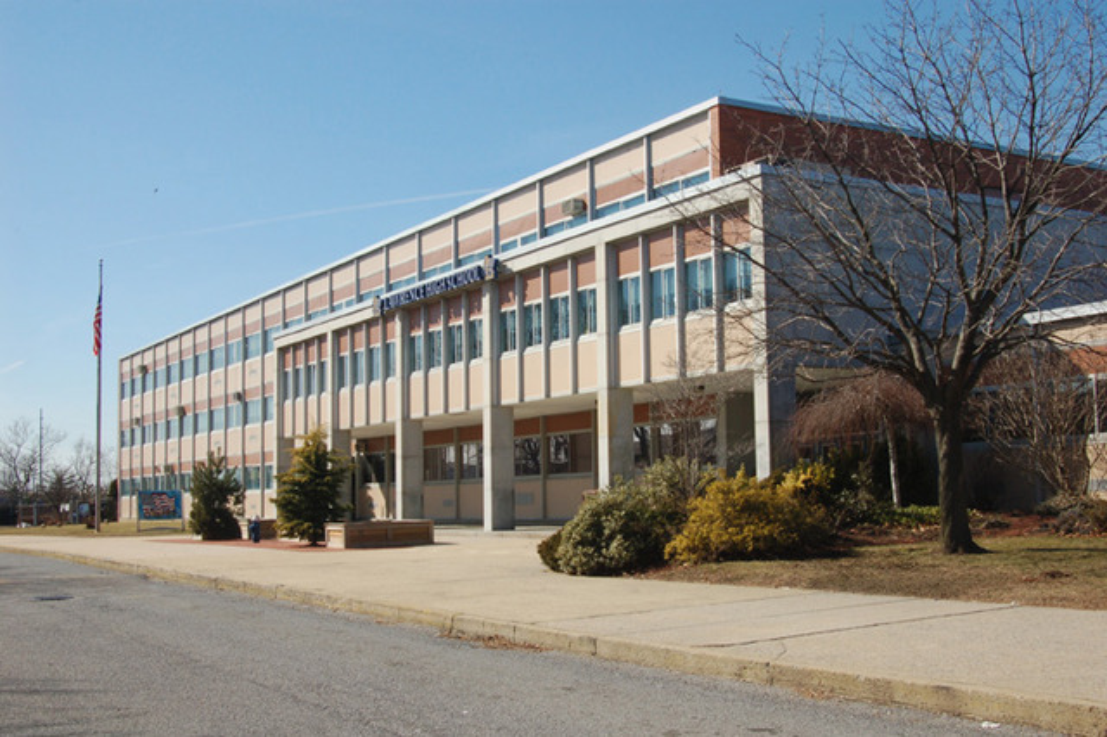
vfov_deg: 31.9
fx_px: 1291
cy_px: 368
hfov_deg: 46.4
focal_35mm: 42
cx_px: 554
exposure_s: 1/160
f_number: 18
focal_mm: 28
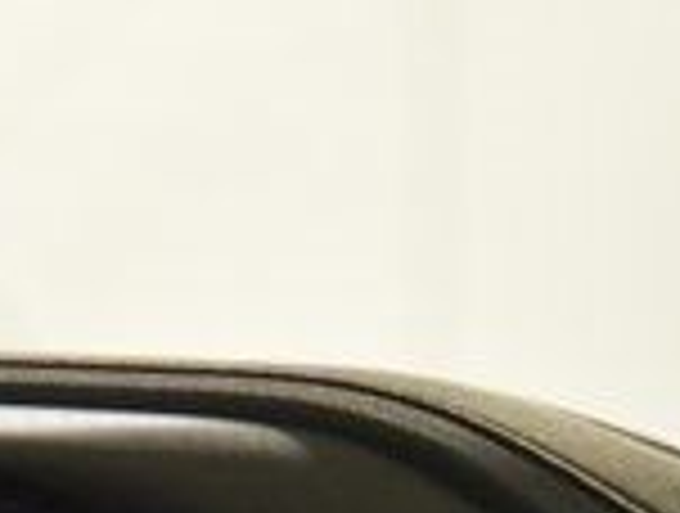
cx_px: -558
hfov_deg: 4.6
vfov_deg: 3.5
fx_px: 8408
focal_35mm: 427
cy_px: 844
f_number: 4.5
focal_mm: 70
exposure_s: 1/125
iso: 3600
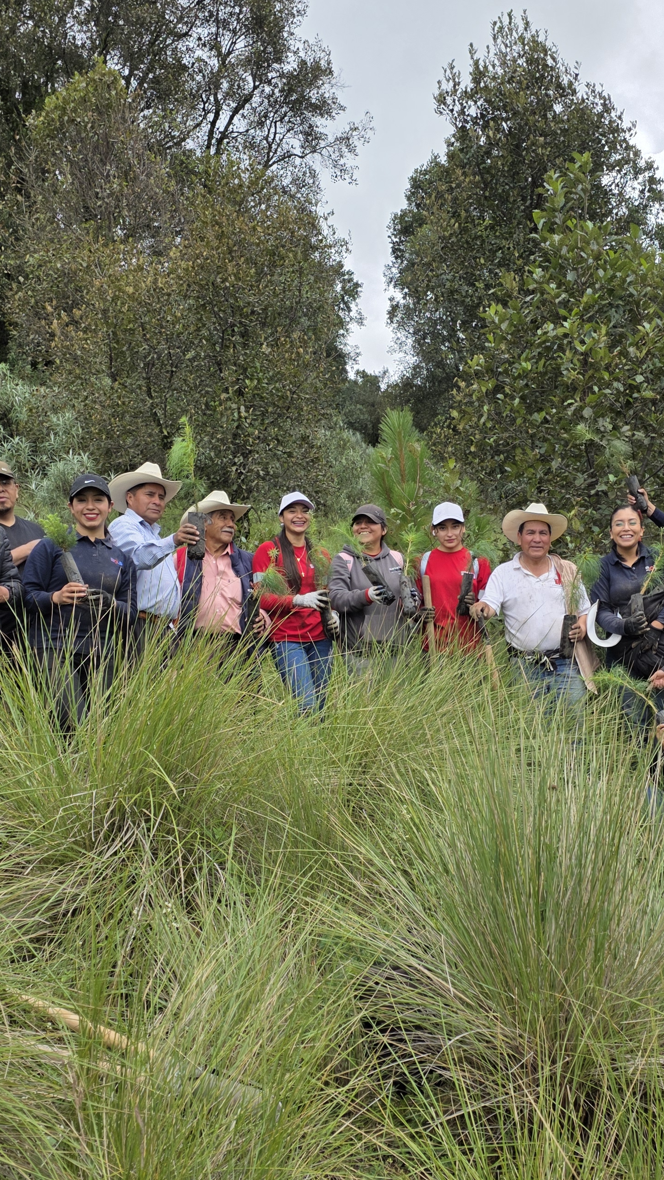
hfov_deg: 30.3
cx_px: 428
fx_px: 1220
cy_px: 607
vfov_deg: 51.6
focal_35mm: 39
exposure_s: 1/2797
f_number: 1.7
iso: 80
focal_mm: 6.3
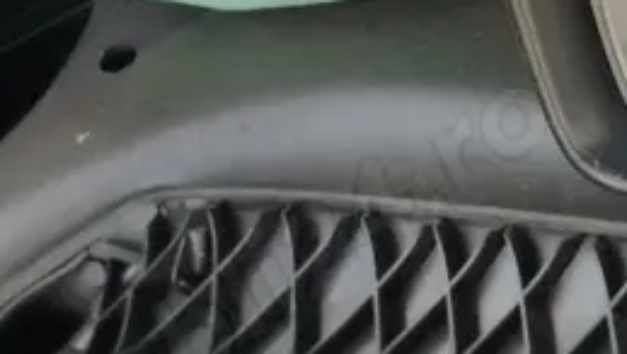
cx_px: 1135
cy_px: -298
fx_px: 1680
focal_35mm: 101
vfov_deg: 11.1
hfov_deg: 17.2
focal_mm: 5.31
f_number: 1.7
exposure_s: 1/212
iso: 50
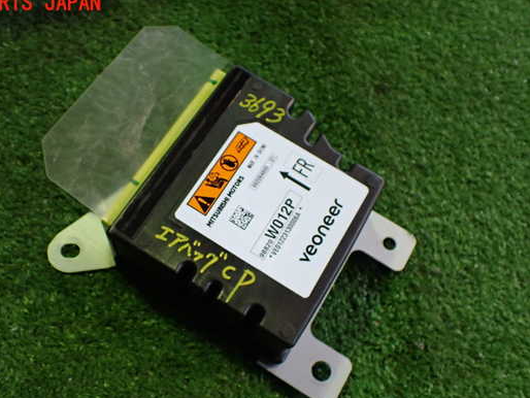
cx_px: 223
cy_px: 223
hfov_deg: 52.4
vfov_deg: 40.7
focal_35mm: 35
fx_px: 536
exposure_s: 1/125
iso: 640
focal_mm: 5.4
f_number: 2.3
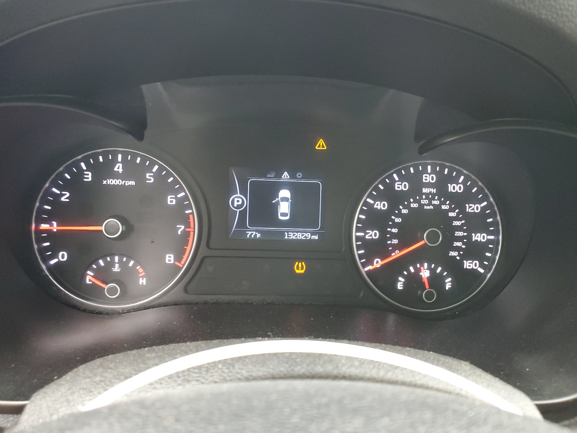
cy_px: 216
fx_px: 433
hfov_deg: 67.3
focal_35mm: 26
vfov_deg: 53.1
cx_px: 288
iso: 317
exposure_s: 1/40
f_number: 1.5
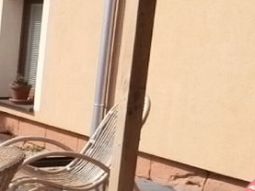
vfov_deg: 13.3
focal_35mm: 111
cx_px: -292
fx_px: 818
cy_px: 155
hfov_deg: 14.1
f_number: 7.9
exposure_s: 1/125
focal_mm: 4.2
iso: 100
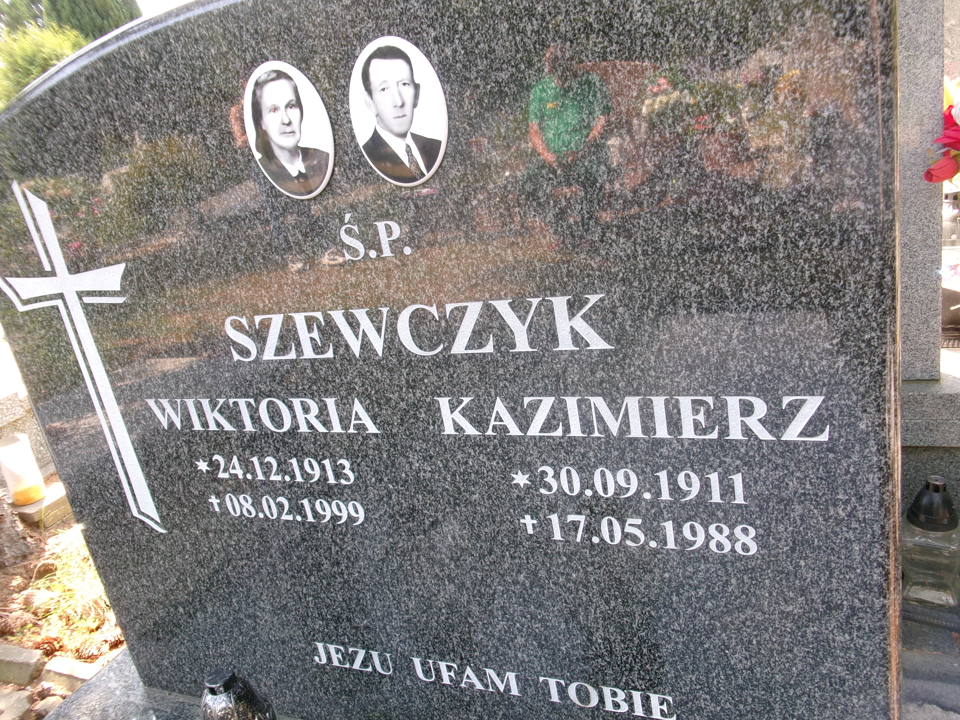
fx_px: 777
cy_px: 360
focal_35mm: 28
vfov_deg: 49.7
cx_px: 480
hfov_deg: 63.4
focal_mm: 5.1
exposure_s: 1/70
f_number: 3.9
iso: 100
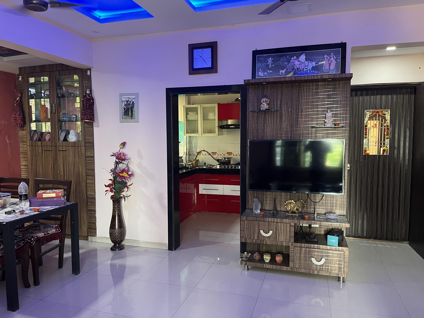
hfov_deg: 67.3
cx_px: 212
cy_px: 159
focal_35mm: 26
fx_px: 318
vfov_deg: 53.1
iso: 400
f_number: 1.6
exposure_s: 1/50
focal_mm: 5.1
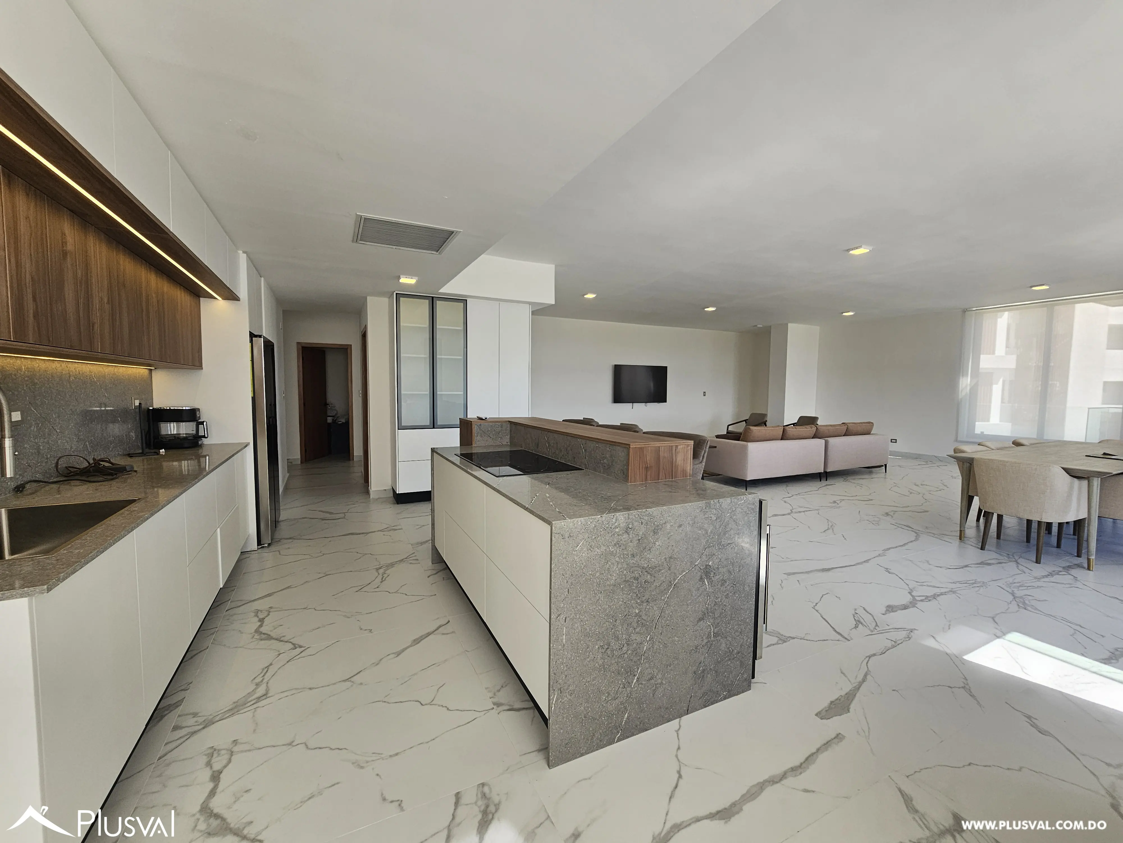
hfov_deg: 106.2
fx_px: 422
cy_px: 422
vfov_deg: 89.9
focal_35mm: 13
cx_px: 562
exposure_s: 1/148
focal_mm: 2.2
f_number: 2.2
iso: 50
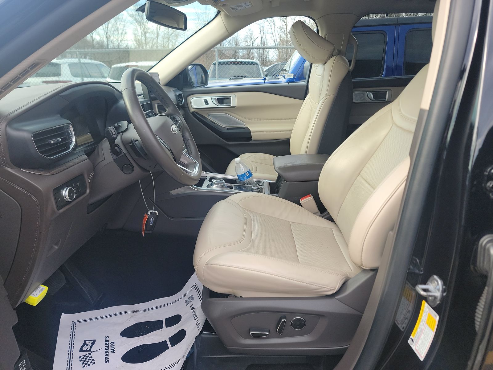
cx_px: 246
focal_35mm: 24
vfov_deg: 56.8
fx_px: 342
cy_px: 185
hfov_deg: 71.6
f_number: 1.8
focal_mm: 6.7
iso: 51
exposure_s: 1/119
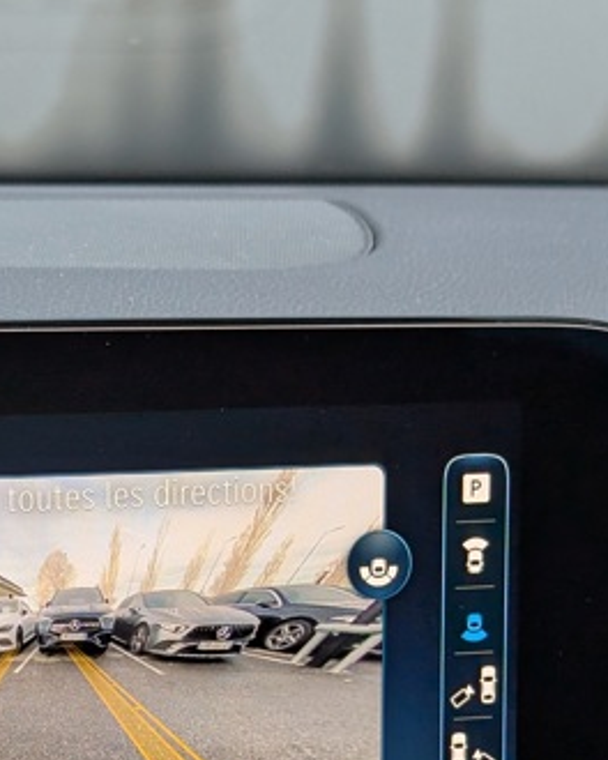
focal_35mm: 116
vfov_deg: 16.4
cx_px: -41
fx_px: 2609
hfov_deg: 13.1
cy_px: 636
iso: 42
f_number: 1.68
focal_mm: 6.9
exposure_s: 1/60
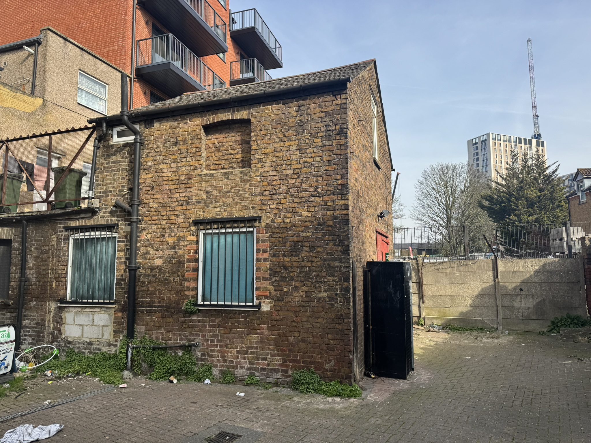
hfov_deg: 71.6
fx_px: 410
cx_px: 296
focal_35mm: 24
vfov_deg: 56.8
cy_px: 222
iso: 80
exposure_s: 1/2506
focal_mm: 6.76
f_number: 1.78
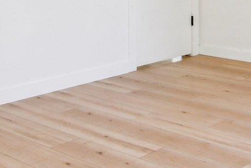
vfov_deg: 17.6
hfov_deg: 28.4
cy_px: -78
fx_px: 488
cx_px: 186
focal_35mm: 70
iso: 400
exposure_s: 1/30
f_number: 8
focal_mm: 10
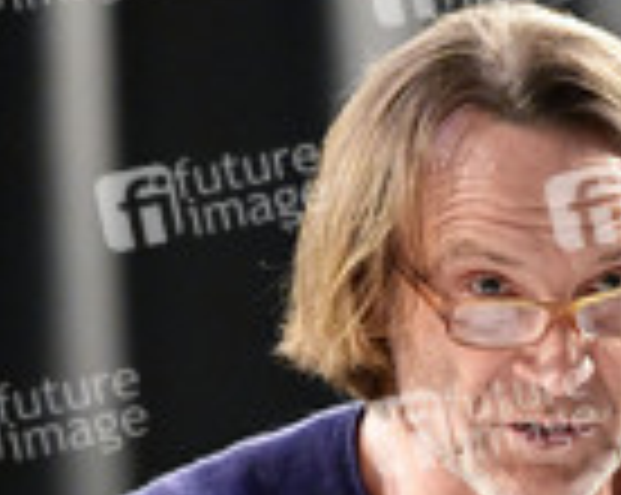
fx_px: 11269
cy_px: 536
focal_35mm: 614
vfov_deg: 2.5
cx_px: 542
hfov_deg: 3.2
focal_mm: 200
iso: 6400
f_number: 3.2
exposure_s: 1/100
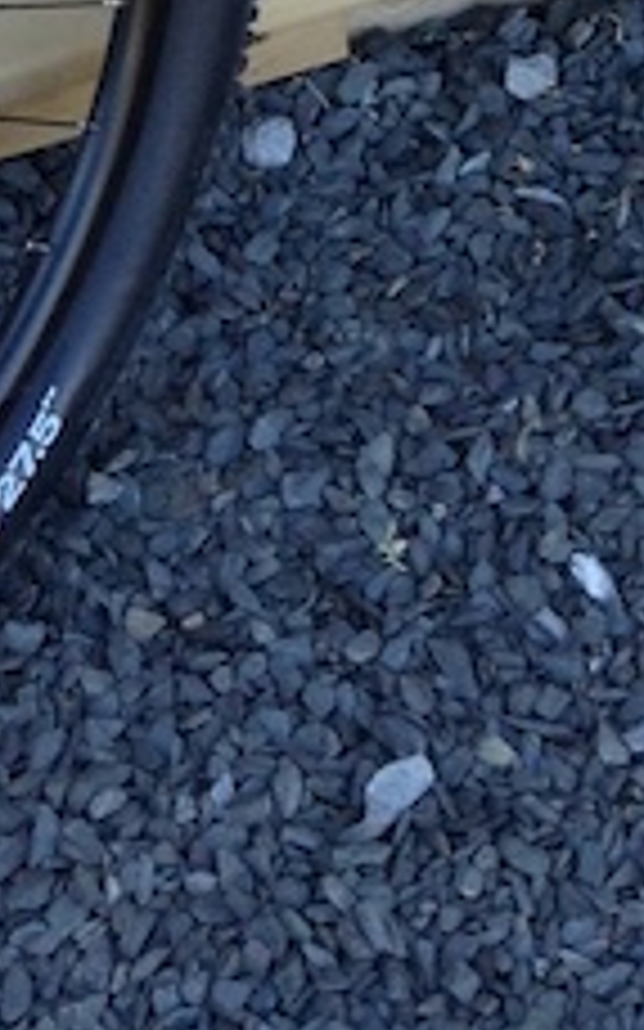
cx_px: 360
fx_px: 3428
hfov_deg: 10.7
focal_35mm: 122
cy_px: -589
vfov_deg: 15.5
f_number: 2.4
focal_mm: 3.3
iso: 50
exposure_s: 1/120
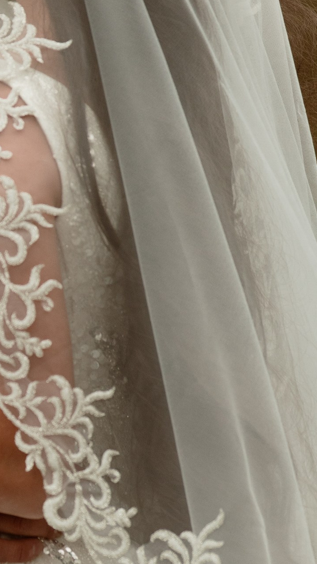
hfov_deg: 3.6
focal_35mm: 339
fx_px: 5065
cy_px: 152
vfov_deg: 6.4
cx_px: -163
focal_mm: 101
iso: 640
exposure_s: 1/2000
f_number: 3.2
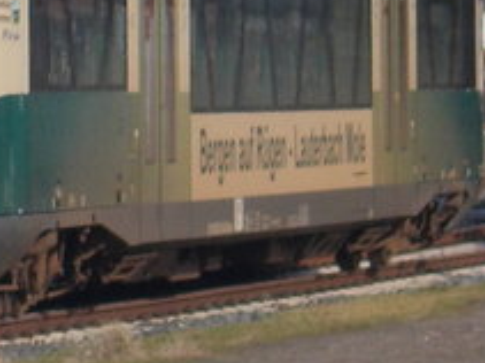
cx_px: -347
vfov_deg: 2.3
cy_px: 96
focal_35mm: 644
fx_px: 9018
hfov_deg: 3.1
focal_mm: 20.1
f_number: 6
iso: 80
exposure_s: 1/250
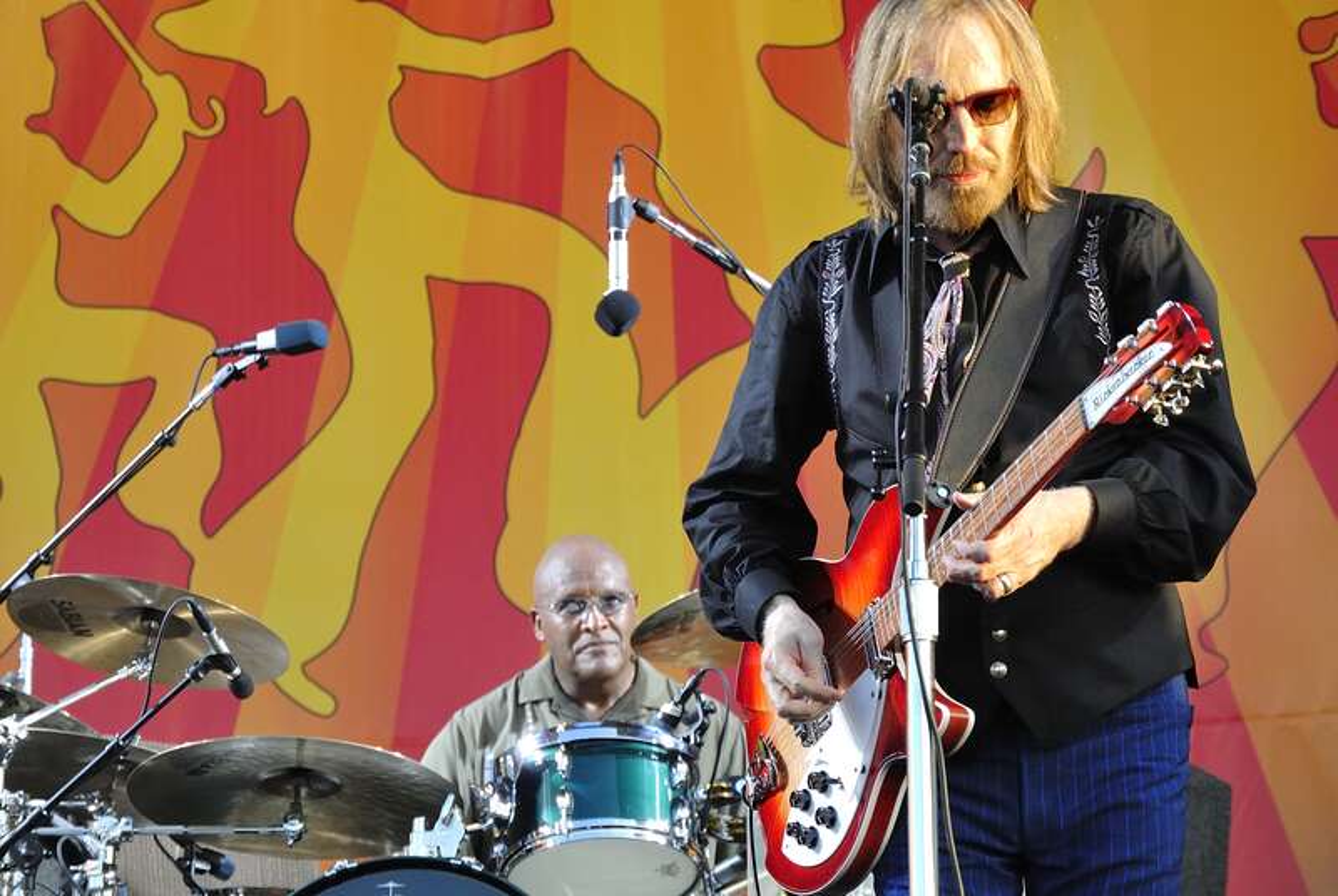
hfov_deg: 11.5
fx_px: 6663
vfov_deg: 7.7
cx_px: 669
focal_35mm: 179
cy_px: 448
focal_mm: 66.4
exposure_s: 1/320
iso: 400
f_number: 4.5
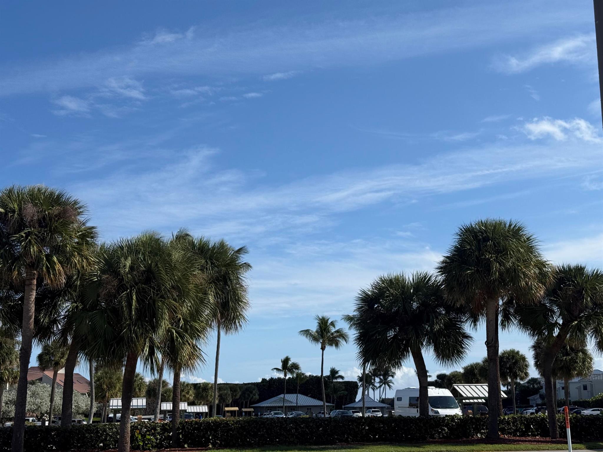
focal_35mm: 48
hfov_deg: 39.7
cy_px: 226
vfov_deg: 30.3
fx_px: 836
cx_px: 302
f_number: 1.78
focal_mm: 6.76
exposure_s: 1/7874
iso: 64
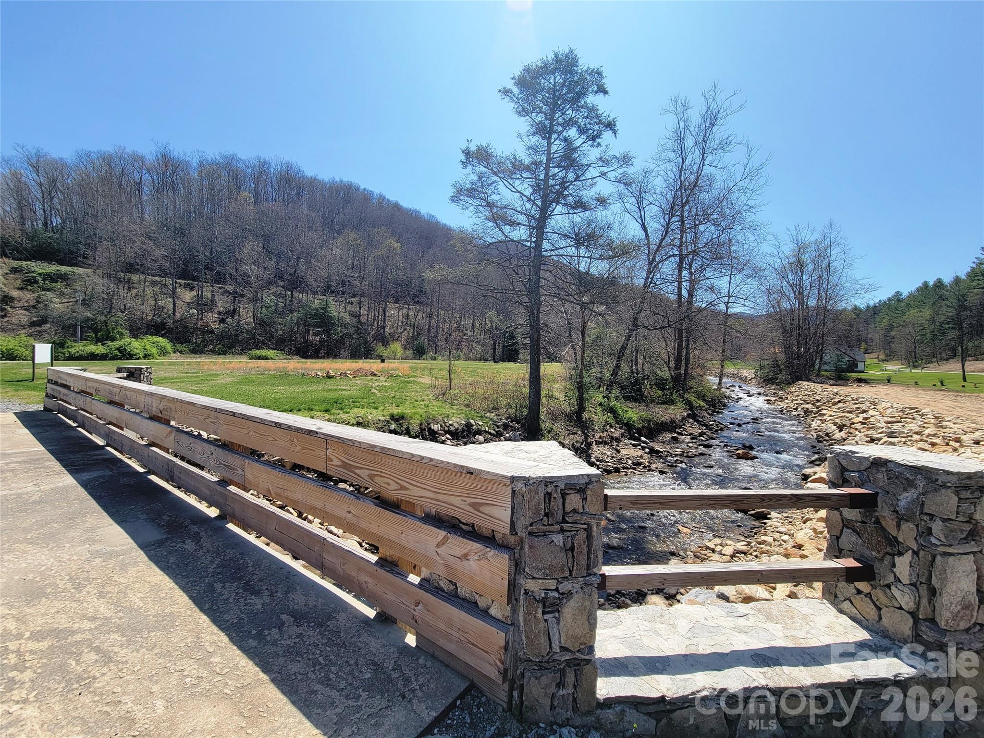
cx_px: 492
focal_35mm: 13
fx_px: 370
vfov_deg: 89.9
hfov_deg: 106.2
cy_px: 369
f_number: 2.2
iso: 50
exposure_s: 1/1441
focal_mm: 2.2
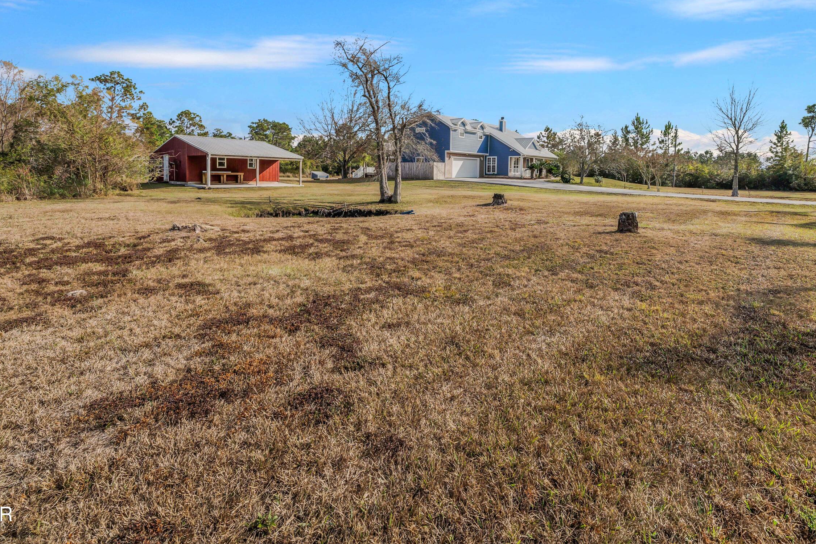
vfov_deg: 71.7
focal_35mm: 16
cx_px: 436
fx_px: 363
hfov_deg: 96.6
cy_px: 184
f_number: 5.6
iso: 100
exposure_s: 1/1600
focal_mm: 12
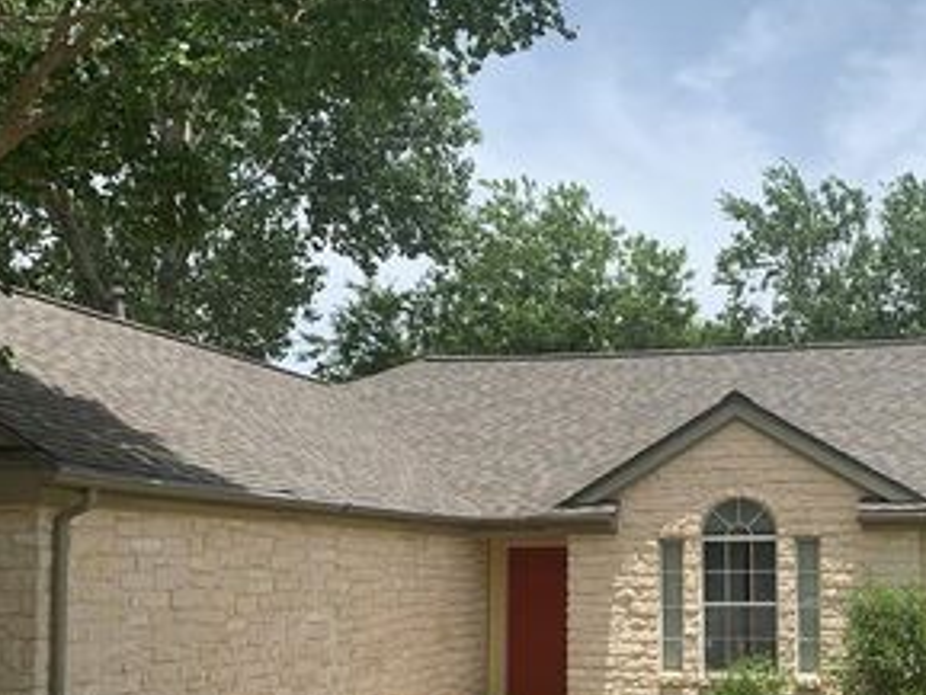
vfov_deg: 31.6
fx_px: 1204
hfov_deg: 40.6
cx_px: 718
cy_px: 524
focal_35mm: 45
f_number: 1.8
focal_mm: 4.25
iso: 25
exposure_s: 1/2114
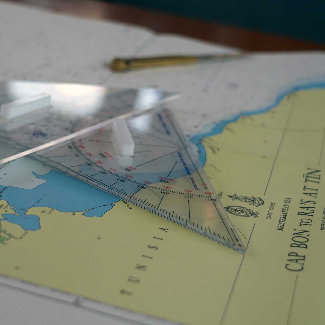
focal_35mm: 79
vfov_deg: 22.0
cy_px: 162
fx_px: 835
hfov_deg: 21.8
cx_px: 84
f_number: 4
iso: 100
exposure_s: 1/160
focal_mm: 41
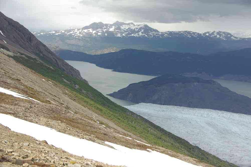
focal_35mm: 58
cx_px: 126
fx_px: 405
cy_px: 84
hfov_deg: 34.4
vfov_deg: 23.3
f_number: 8
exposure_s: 1/180
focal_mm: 38.8
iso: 100
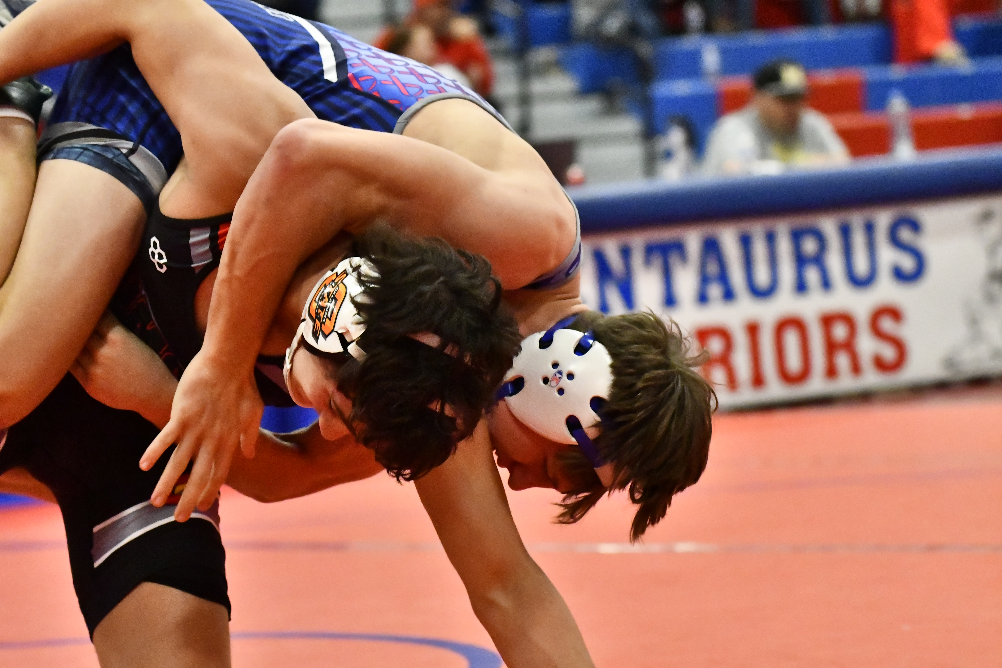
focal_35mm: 153
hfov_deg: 13.4
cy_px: 334
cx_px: 501
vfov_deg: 9.0
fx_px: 4258
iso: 12800
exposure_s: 1/800
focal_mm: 102
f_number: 4
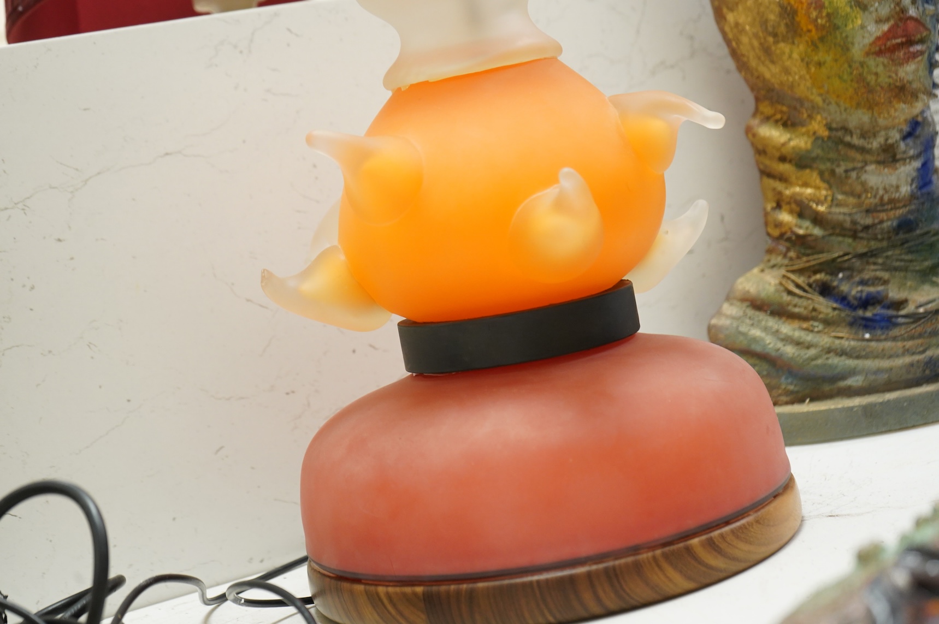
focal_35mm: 58
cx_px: 470
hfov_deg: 34.5
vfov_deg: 23.3
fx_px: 1511
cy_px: 312
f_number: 5
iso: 2500
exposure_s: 1/100
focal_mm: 58
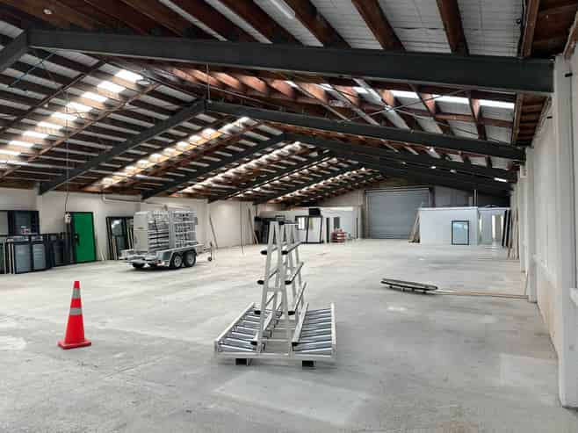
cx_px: 289
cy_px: 216
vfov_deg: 56.8
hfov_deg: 71.6
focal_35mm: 24
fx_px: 401
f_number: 1.78
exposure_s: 1/121
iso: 125
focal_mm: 6.86
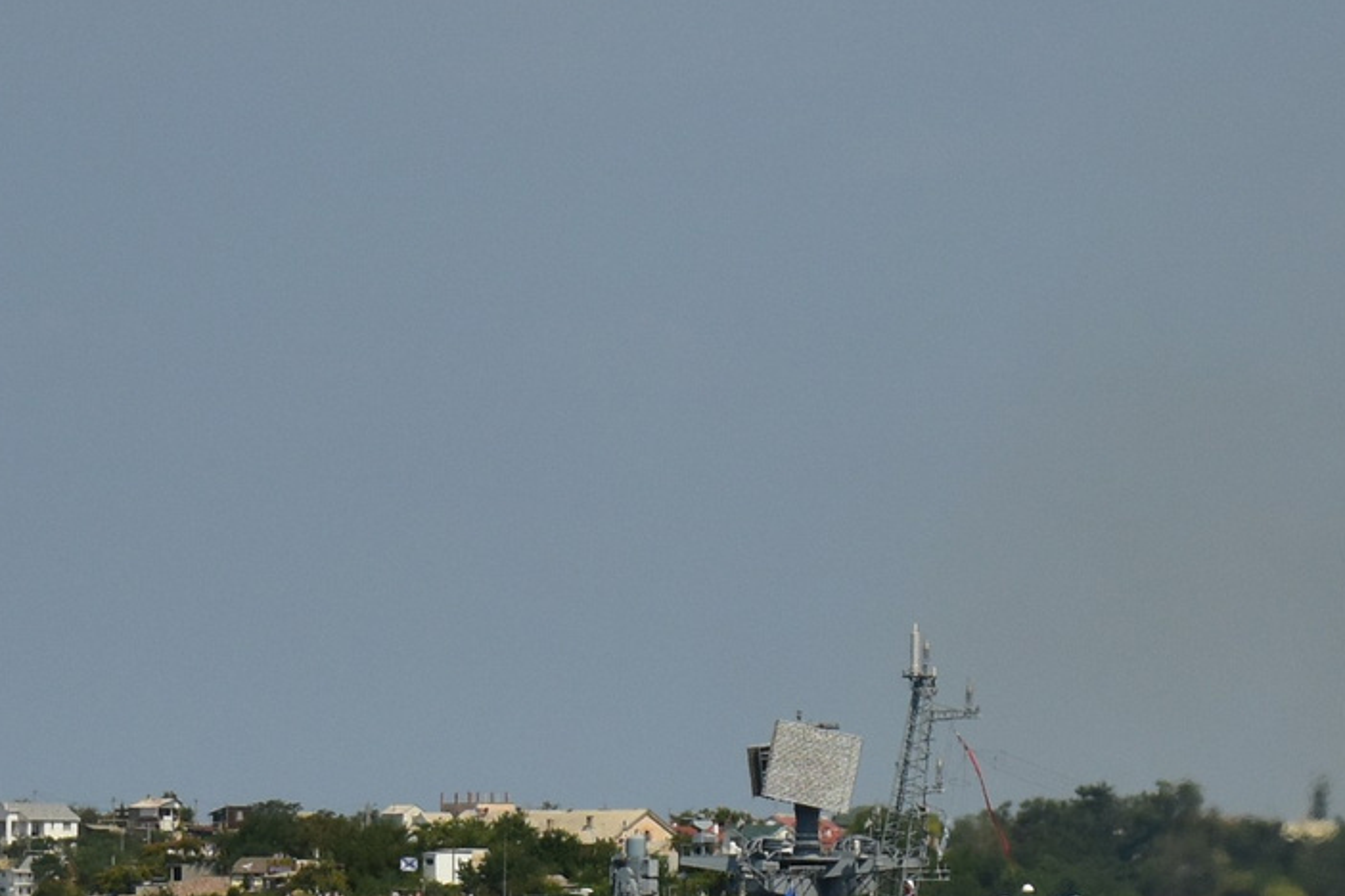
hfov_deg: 6.8
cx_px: 828
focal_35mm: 301
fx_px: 11238
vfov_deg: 4.6
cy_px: 910
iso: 360
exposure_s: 1/4000
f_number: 5.6
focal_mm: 55
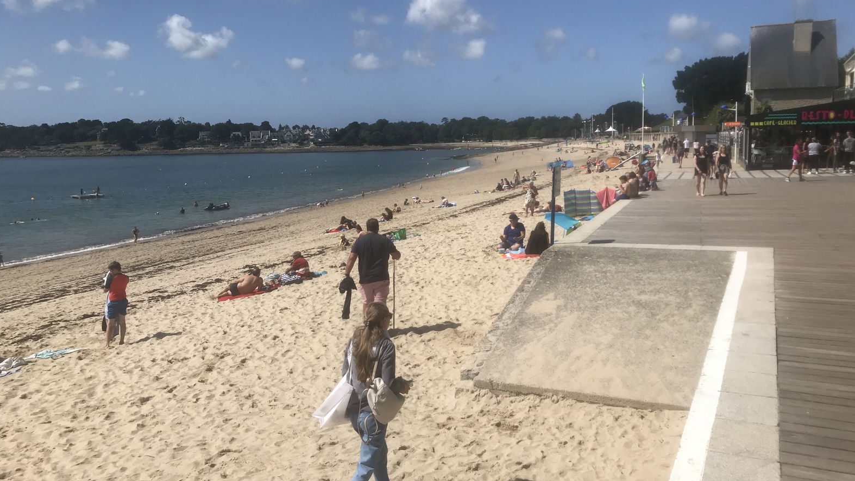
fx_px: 703
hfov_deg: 62.6
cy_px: 230
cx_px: 431
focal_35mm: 31
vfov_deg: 37.8
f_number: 1.8
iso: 20
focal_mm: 3.99
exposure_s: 1/5051
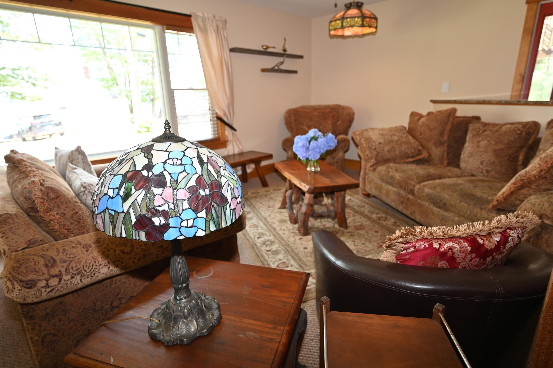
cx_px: 276
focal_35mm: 19
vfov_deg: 64.5
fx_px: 292
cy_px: 184
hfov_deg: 86.9
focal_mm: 19
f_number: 4
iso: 250
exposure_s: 1/60
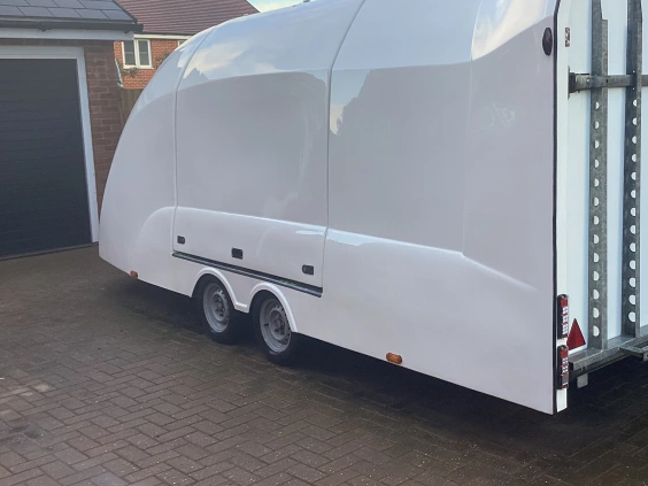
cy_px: 196
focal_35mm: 44
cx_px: 447
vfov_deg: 32.8
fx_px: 824
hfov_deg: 42.2
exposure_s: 1/120
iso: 50
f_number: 2.4
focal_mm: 3.3
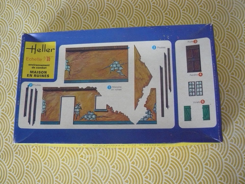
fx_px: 255
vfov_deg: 39.7
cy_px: 92
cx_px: 122
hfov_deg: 51.4
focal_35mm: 36
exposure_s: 1/50
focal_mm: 6
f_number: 2.8
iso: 400
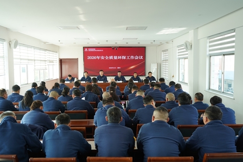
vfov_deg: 38.9
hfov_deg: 55.8
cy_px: 81
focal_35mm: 34
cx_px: 122
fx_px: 229
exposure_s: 1/60
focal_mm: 34
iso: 200
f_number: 4
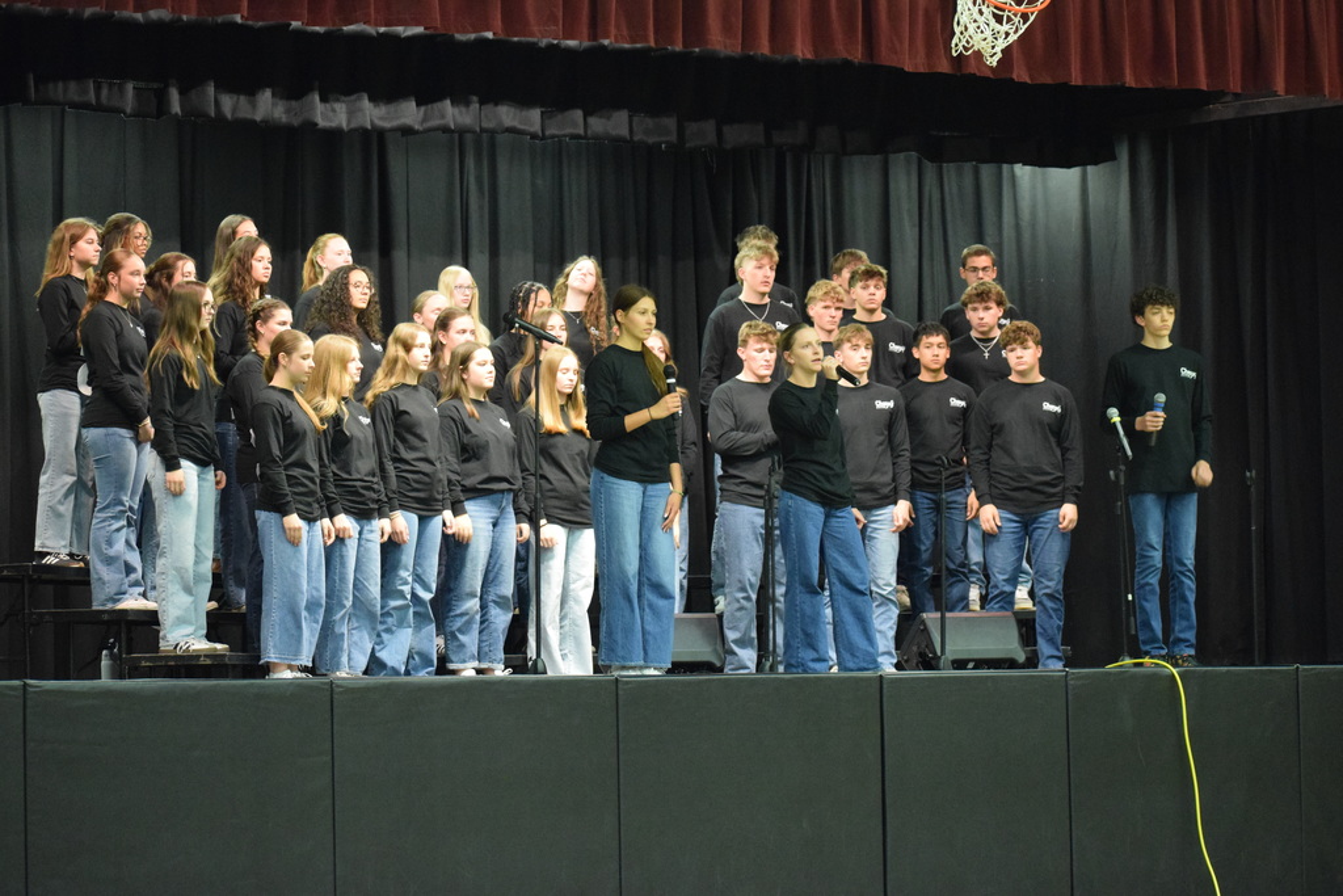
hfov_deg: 17.5
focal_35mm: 117
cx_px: 672
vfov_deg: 11.7
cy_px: 448
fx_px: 4365
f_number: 4.8
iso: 5000
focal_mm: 78
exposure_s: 1/125
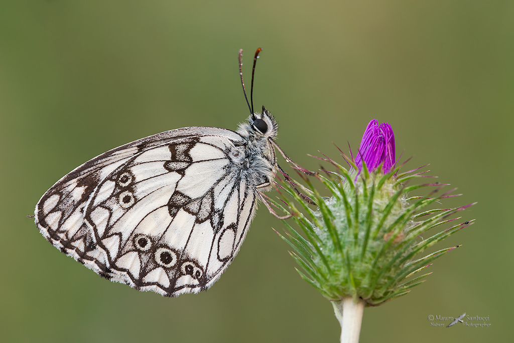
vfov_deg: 7.6
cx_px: 257
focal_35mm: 180
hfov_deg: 11.4
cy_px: 172
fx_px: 2569
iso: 500
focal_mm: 180
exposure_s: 1/13
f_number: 16
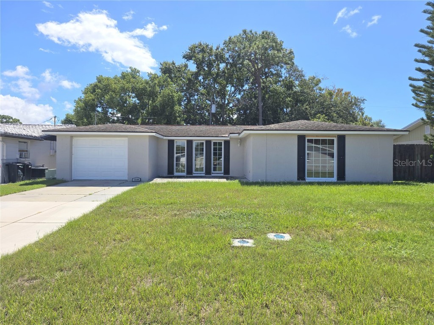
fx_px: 288
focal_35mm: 23
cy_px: 162
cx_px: 217
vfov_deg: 58.9
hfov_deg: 73.9
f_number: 1.7
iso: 12
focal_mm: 6.3
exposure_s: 1/1008
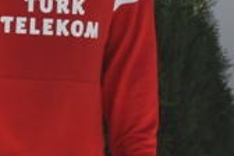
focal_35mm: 353
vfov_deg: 3.9
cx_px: -6
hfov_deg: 5.8
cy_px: -87
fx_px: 2294
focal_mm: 66
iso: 1000
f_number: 8
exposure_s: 1/1000
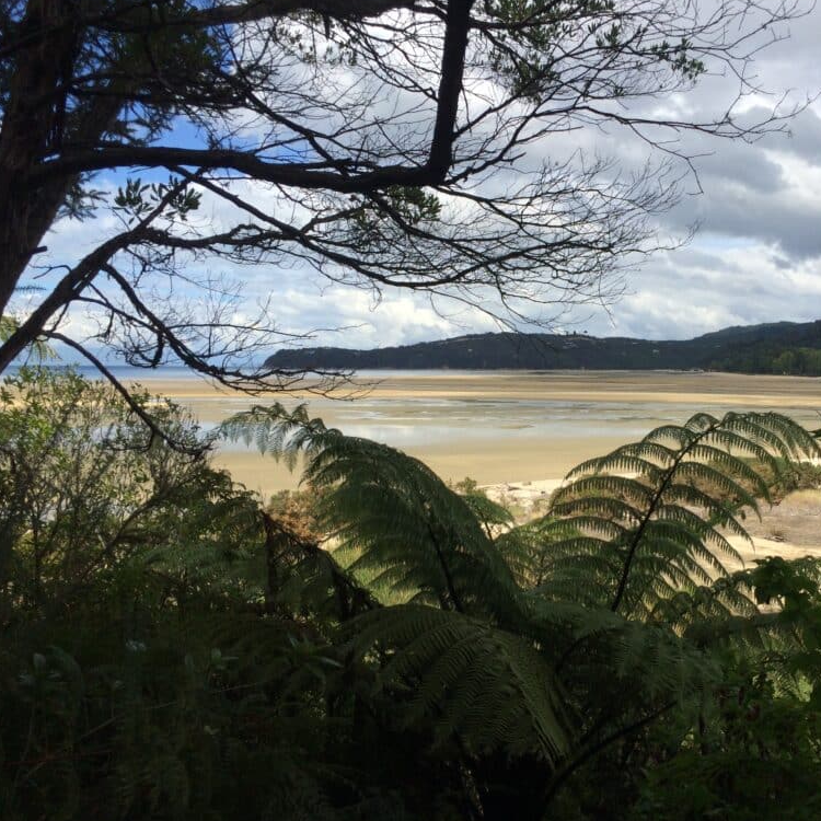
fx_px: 939
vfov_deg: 47.2
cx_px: 536
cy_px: 410
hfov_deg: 46.6
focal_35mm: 35
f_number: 2.2
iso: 32
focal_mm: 4.15
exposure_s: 1/2933
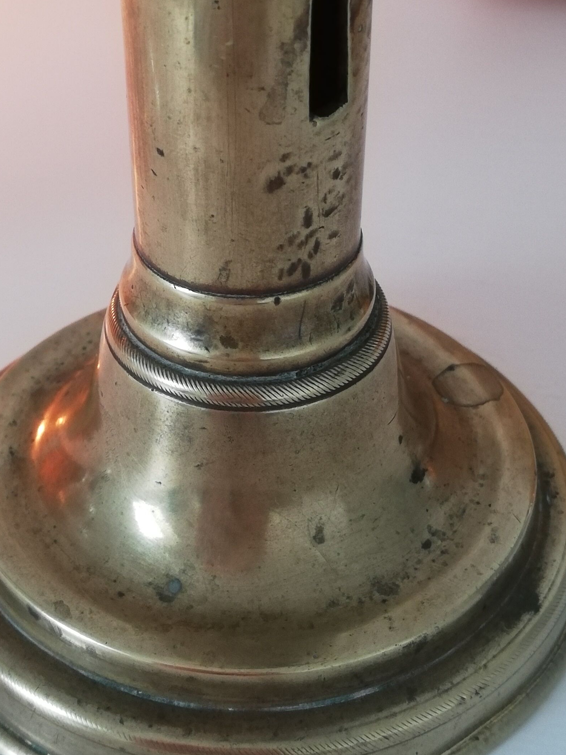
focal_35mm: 57
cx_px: 232
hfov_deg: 25.6
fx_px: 1243
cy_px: 354
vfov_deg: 33.8
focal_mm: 3.81
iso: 320
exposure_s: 1/25
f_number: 2.2
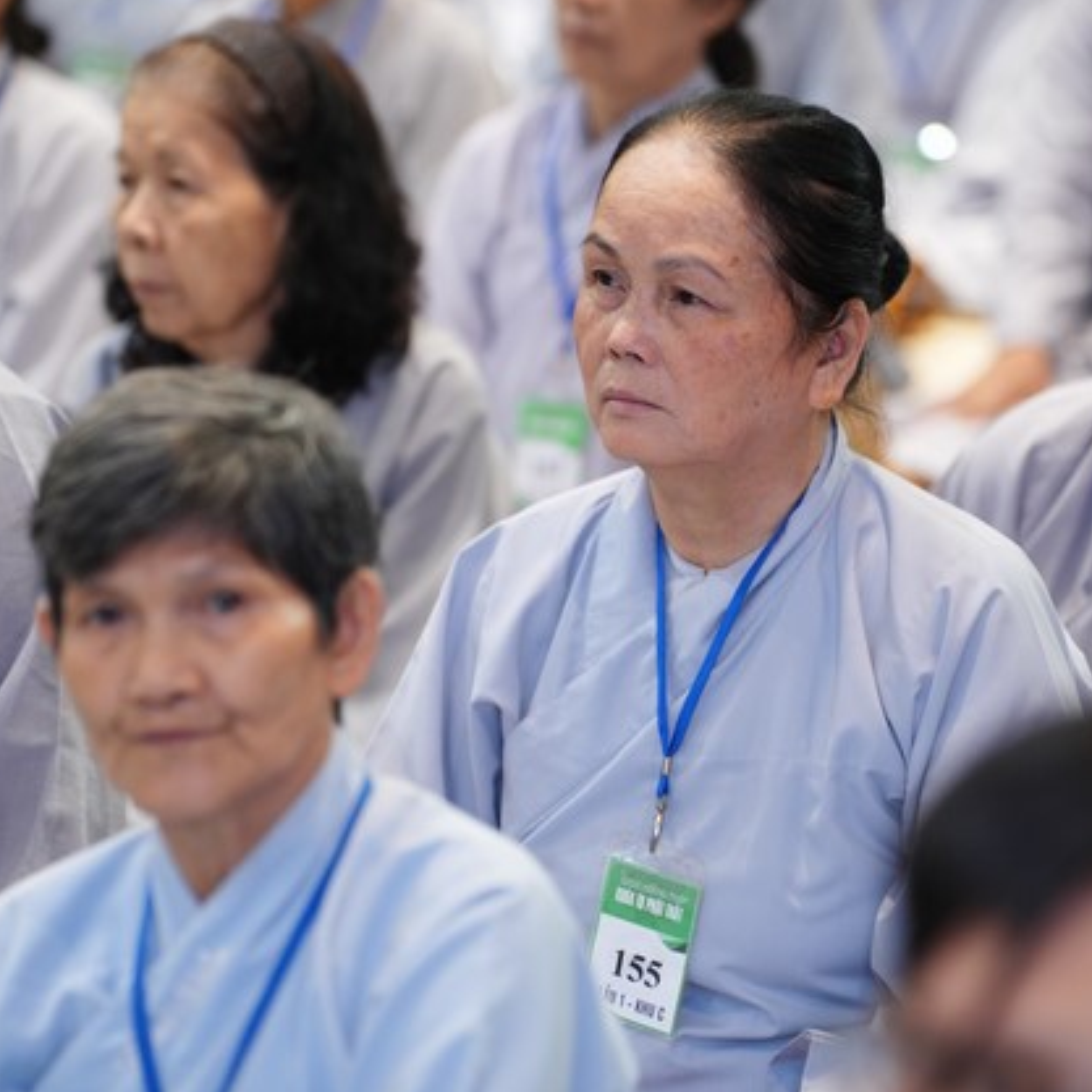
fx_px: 5818
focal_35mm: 163
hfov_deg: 10.7
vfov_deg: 10.7
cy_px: 551
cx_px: 550
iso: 2000
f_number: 2.8
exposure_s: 1/100
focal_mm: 123
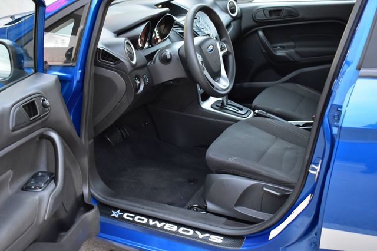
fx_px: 487
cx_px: 188
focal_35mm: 46
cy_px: 126
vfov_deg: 28.9
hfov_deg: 42.3
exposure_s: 1/6
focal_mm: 31
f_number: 4.2
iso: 1600
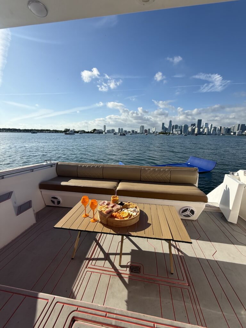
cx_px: 123
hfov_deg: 85.7
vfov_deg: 102.1
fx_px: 133
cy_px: 164
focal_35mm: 14
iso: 50
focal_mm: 2.22
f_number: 2.2
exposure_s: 1/3460
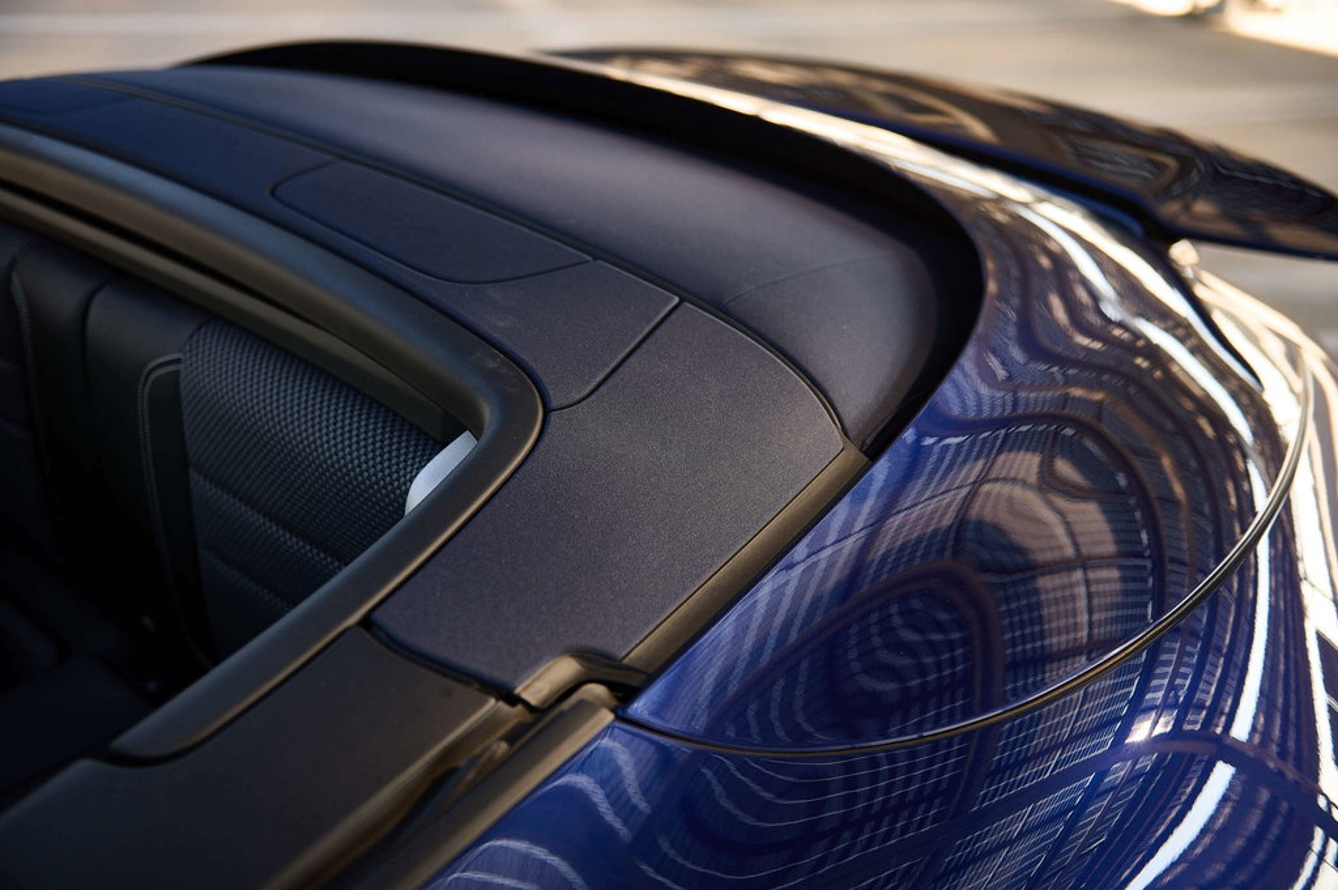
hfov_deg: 50.7
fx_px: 1411
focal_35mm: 38
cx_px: 669
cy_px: 445
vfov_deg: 35.0
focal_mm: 38
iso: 160
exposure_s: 1/200
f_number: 2.8
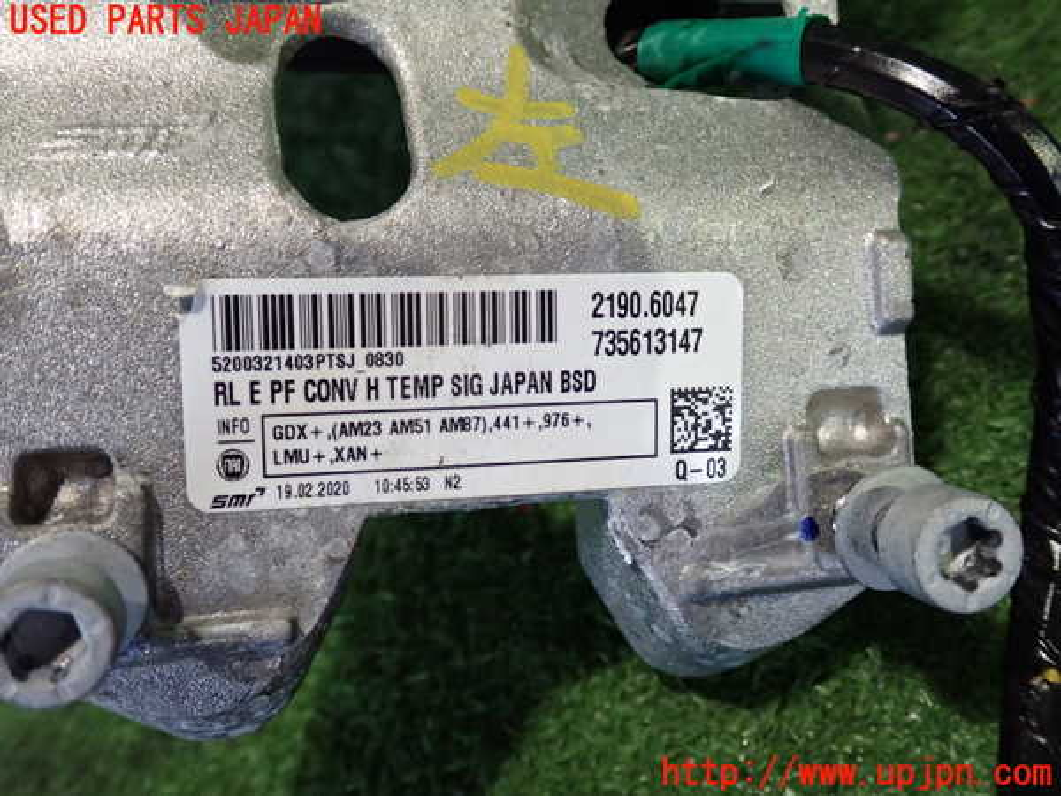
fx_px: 1103
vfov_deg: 39.7
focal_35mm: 36
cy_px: 398
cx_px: 530
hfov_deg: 51.4
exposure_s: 1/40
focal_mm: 6.37
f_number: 2.5
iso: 640
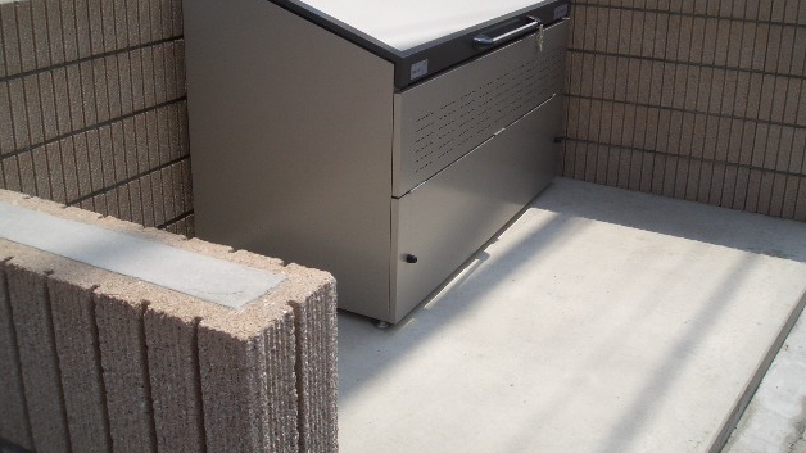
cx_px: 398
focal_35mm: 40
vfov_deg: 29.6
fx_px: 855
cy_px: 181
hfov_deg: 50.5
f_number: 4
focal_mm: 4.8
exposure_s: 1/800
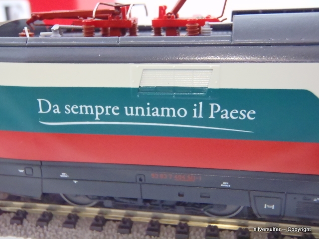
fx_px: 332
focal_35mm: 36
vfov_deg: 39.7
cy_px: 120
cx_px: 160
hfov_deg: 51.4
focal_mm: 6.53
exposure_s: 1/250
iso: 640
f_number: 4.1
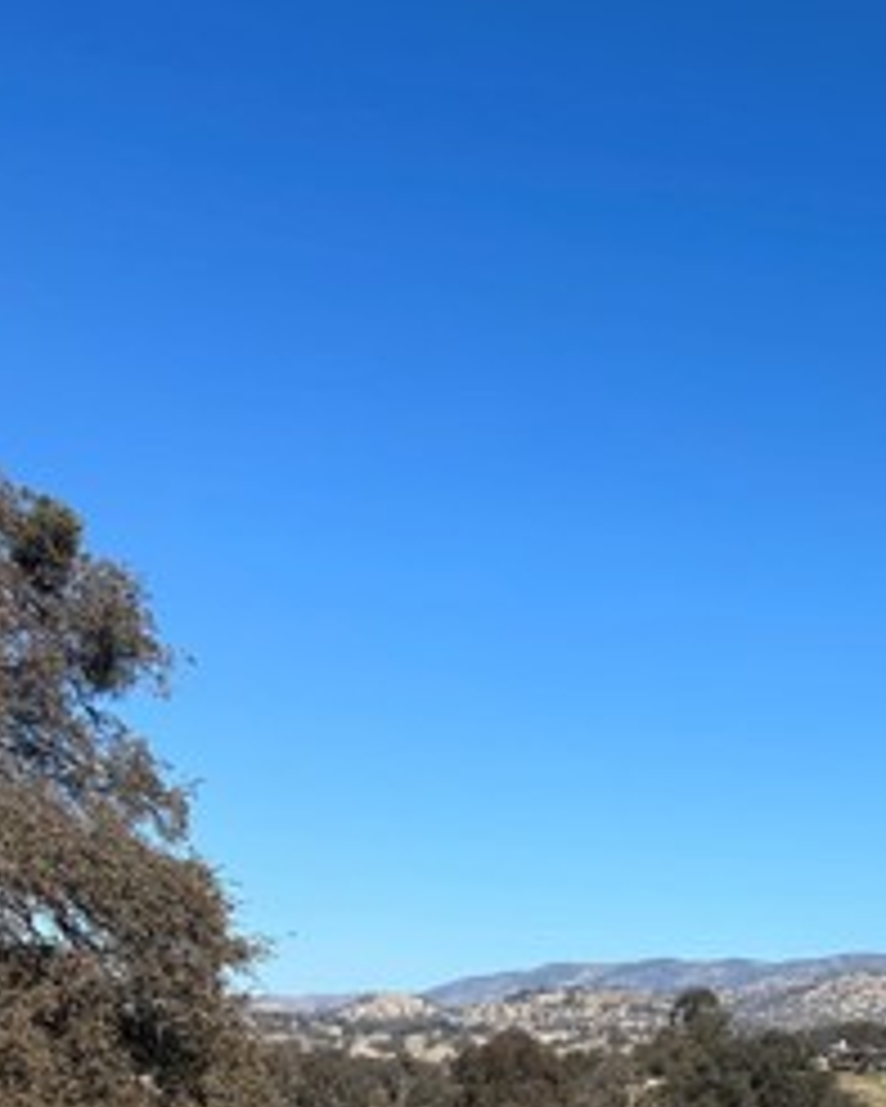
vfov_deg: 27.6
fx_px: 2162
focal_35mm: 66
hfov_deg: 21.3
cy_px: 1004
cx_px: 1106
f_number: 1.5
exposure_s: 1/4630
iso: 50
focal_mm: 5.7
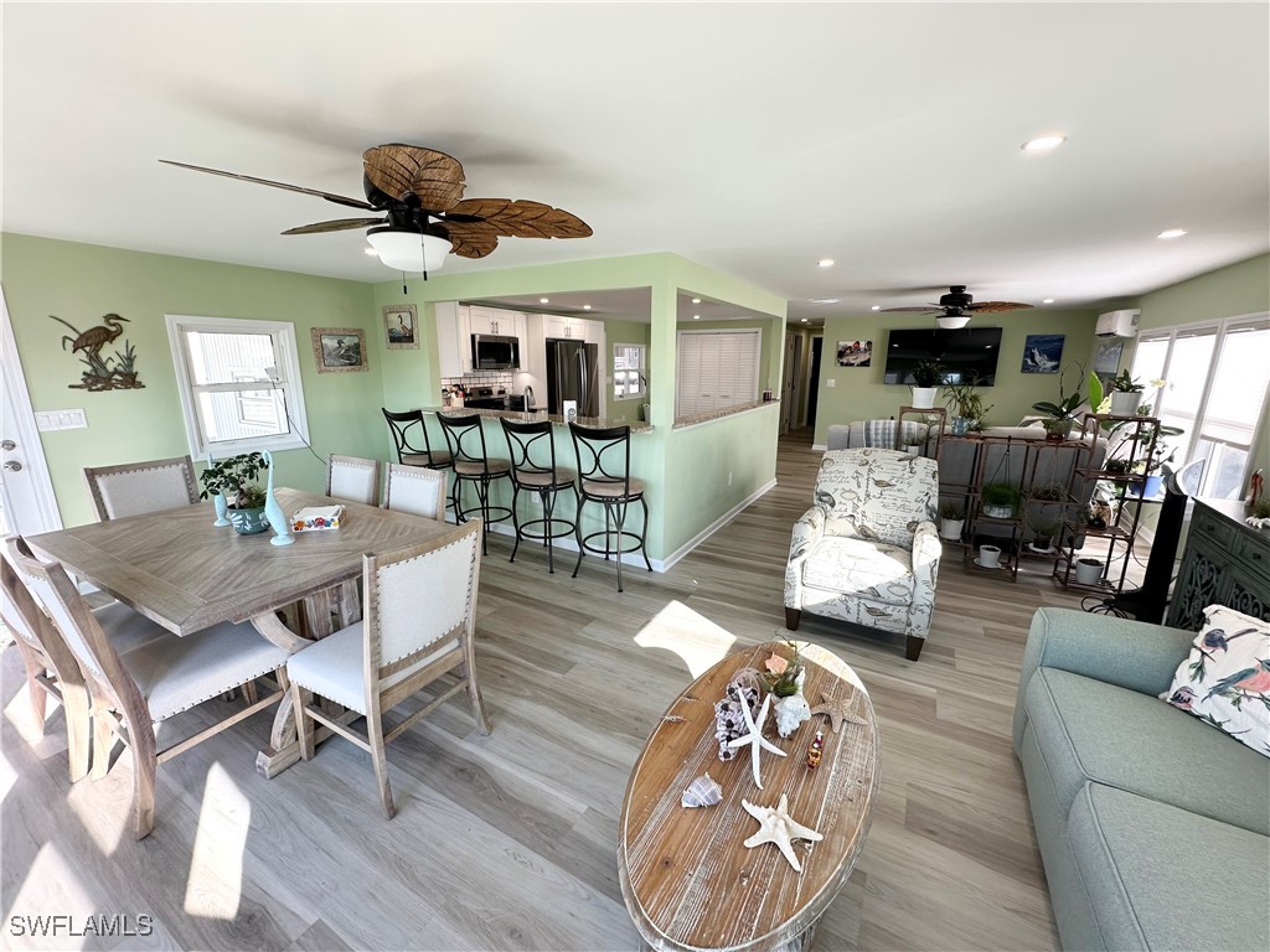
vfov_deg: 85.7
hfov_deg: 102.1
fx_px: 514
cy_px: 476
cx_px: 635
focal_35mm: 14
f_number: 2.2
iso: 80
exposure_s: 1/120
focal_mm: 2.22
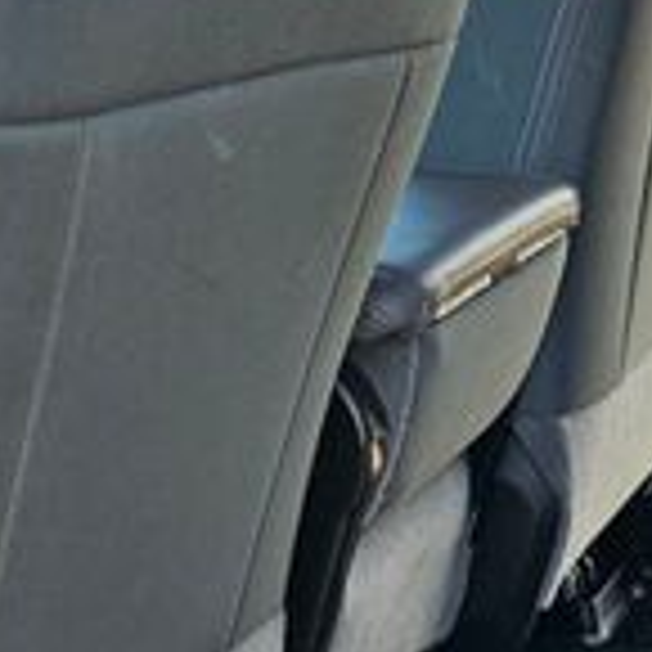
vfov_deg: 17.2
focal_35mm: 90
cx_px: 603
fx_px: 1918
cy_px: 1016
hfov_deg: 18.9
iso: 10
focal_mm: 6.3
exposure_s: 1/181
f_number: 1.7
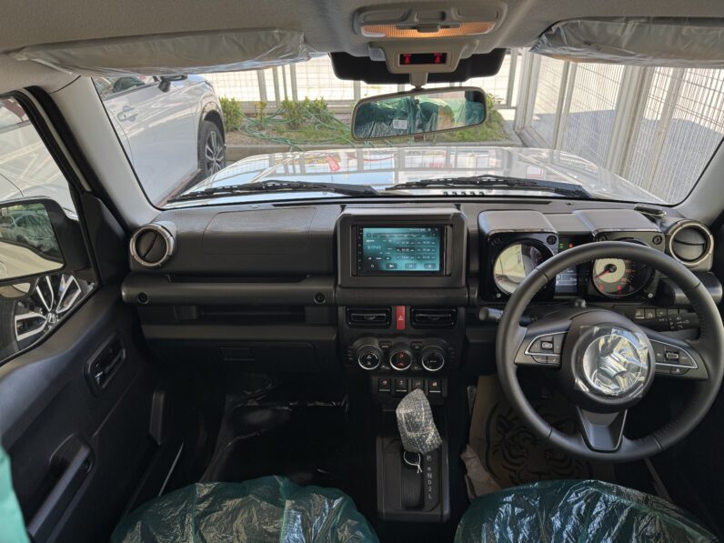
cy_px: 272
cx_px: 362
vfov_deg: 56.8
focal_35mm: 24
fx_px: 502
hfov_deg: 71.6
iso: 64
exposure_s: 1/145
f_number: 1.78
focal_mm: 6.76
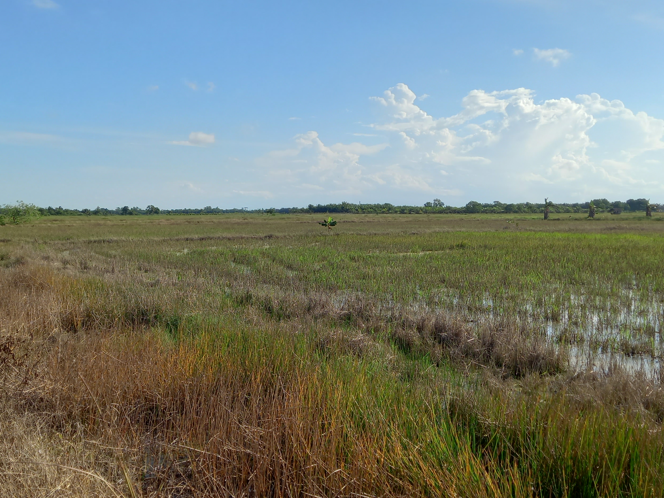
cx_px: 324
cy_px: 240
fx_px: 767
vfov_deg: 36.0
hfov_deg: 46.8
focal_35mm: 40
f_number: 2
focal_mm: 4.6
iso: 32
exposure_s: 1/993
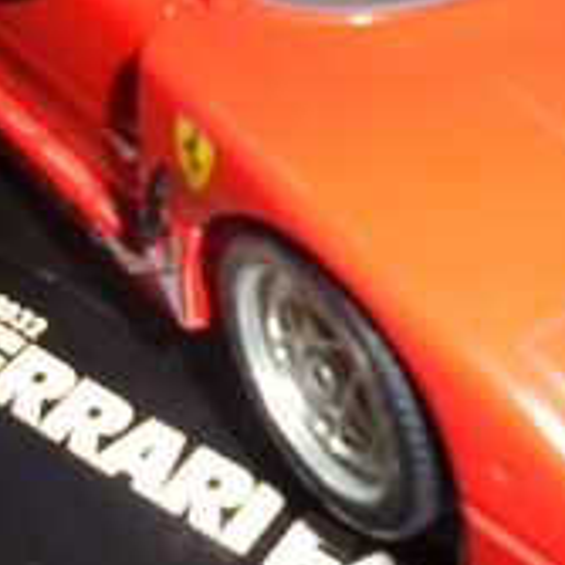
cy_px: 169
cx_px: 426
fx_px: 1219
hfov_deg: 25.8
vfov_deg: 25.9
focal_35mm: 66
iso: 200
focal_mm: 4.6
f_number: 3.5
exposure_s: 1/30
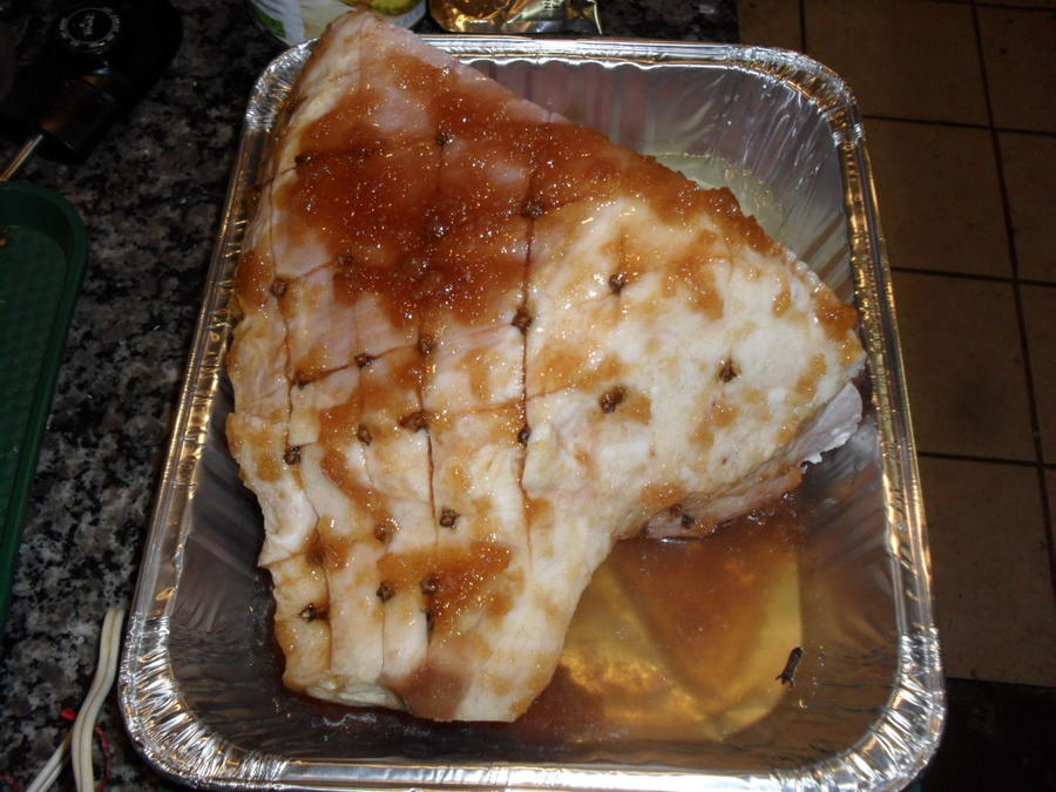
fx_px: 1068
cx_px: 528
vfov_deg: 40.7
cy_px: 396
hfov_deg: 52.6
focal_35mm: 35
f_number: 3.2
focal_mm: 6.3
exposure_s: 1/45
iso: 200
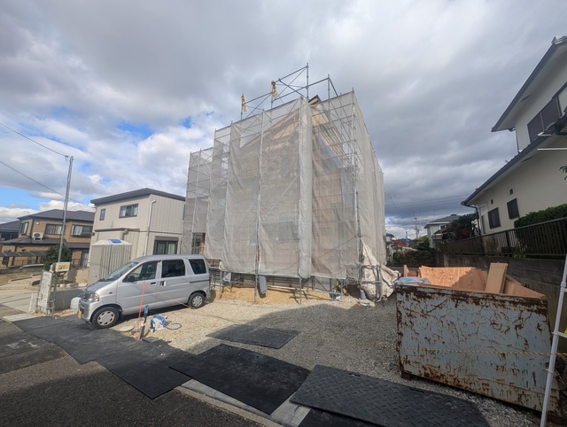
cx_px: 284
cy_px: 214
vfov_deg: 94.6
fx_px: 197
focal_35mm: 12
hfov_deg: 110.5
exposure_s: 1/2660
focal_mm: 2.02
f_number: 1.7
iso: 53
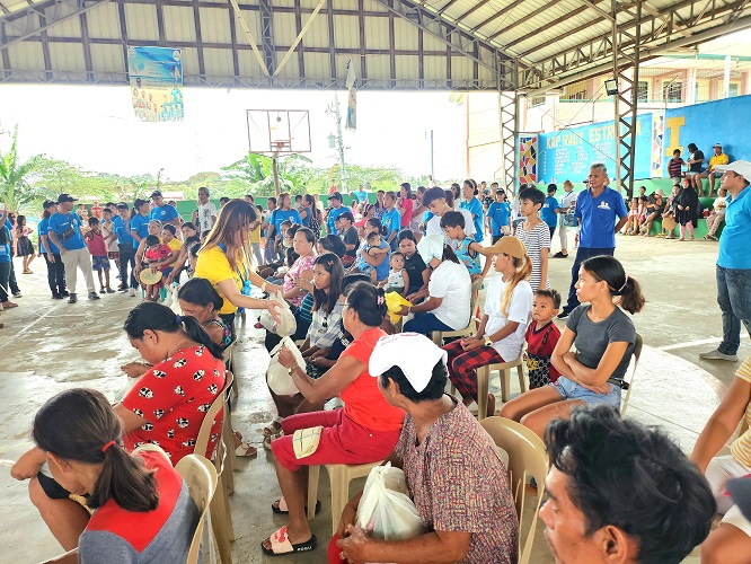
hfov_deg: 71.6
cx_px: 376
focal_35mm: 24
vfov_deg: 56.8
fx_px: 521
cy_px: 282
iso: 100
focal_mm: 5
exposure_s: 1/182
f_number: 1.8
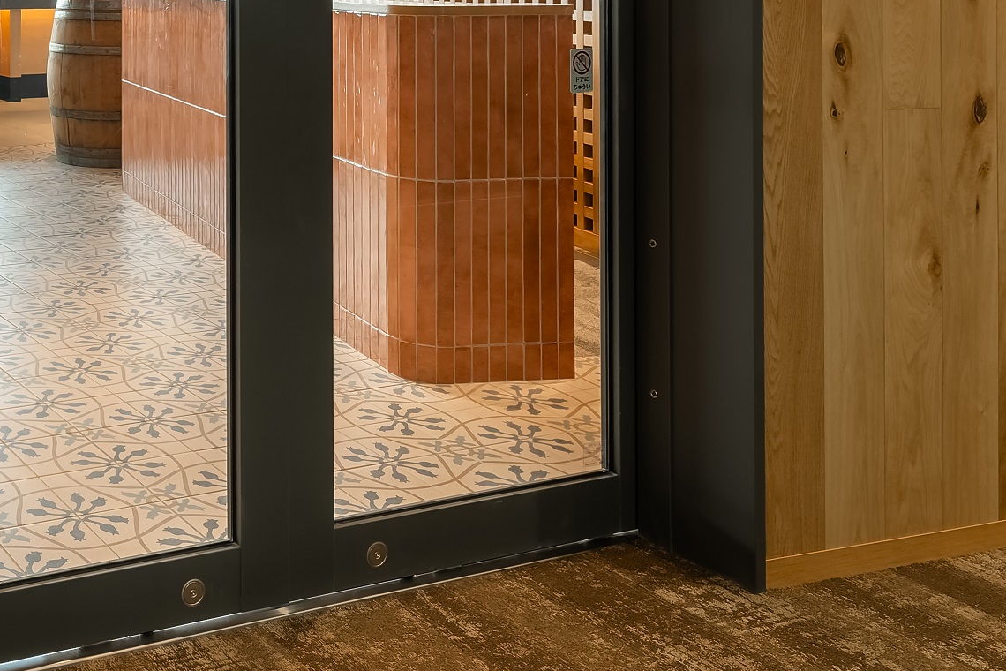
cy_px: -50
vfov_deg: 28.6
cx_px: -44
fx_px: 1202
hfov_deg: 39.1
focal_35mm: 43
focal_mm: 14
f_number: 13
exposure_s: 1/60
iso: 800
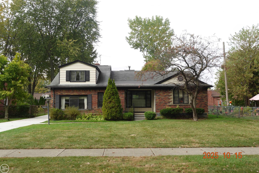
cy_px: 86
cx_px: 130
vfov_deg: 36.9
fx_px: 259
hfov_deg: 53.1
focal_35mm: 36
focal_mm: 13.76
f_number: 5.6
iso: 125
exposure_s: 1/200
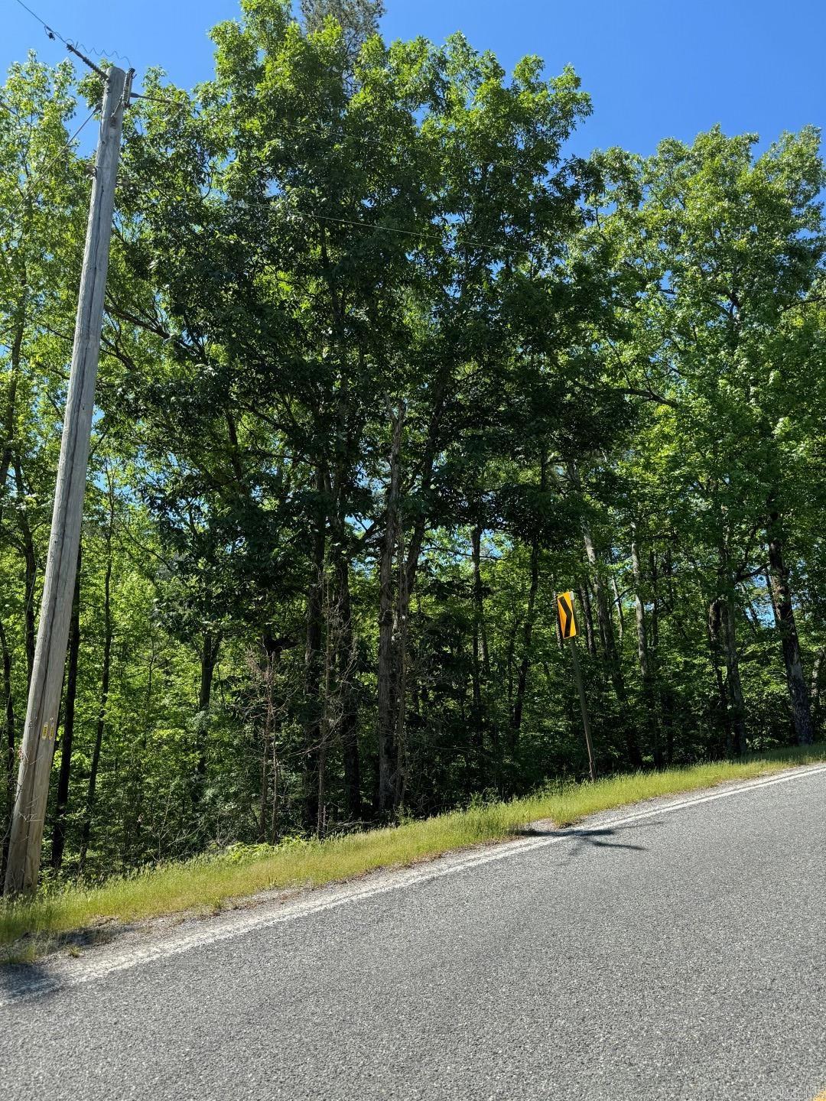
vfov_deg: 71.6
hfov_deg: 56.8
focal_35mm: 24
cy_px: 550
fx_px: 764
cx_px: 413
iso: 80
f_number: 1.78
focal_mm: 6.76
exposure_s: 1/1597
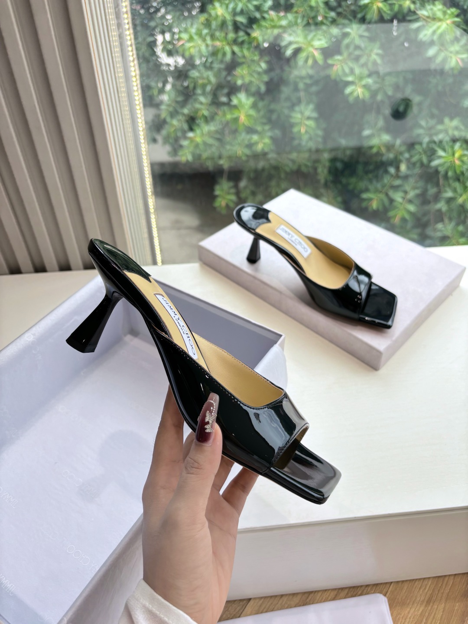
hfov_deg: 53.1
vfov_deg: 67.3
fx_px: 469
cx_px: 234
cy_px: 312
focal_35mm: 26
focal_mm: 5.96
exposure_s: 1/432
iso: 50
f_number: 1.6
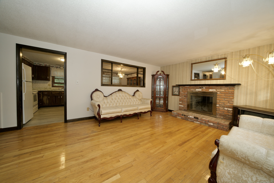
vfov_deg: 90.0
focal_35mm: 12
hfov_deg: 112.6
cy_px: 92
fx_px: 91
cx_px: 137
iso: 640
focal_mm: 12
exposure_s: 1/30
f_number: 6.3
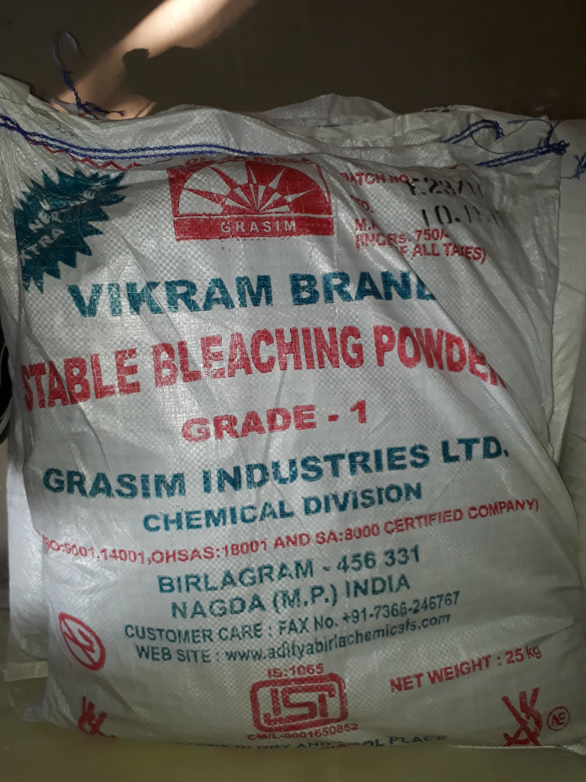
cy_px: 391
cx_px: 293
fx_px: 609
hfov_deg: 51.4
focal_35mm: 27
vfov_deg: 65.3
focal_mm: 3.6
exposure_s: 1/100
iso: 64
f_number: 1.9
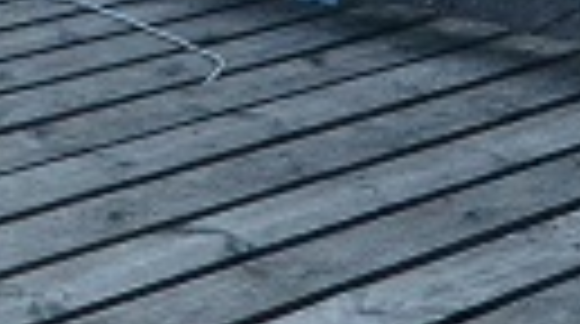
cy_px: -322
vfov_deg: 7.9
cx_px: -434
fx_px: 2241
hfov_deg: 13.4
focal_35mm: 146
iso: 400
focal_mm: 12
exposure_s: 1/500
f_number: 7.1
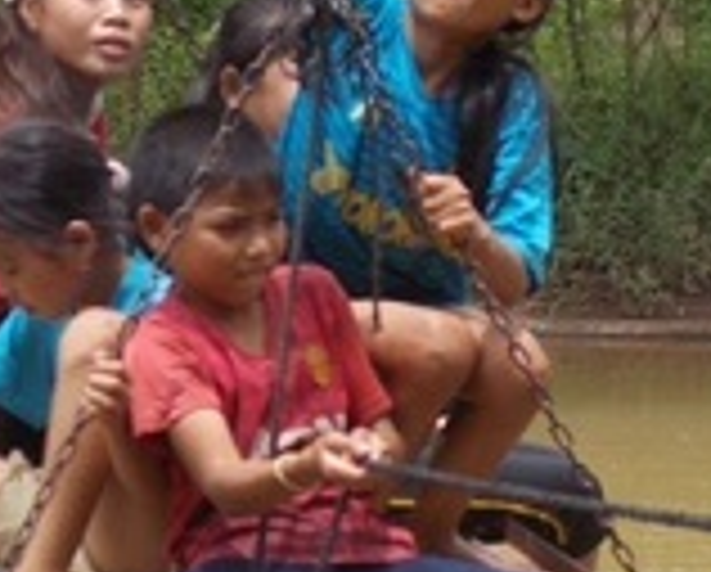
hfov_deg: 6.3
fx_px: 6430
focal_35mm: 305
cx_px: 459
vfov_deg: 5.1
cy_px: 327
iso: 80
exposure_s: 1/160
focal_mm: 17.6
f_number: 5.5
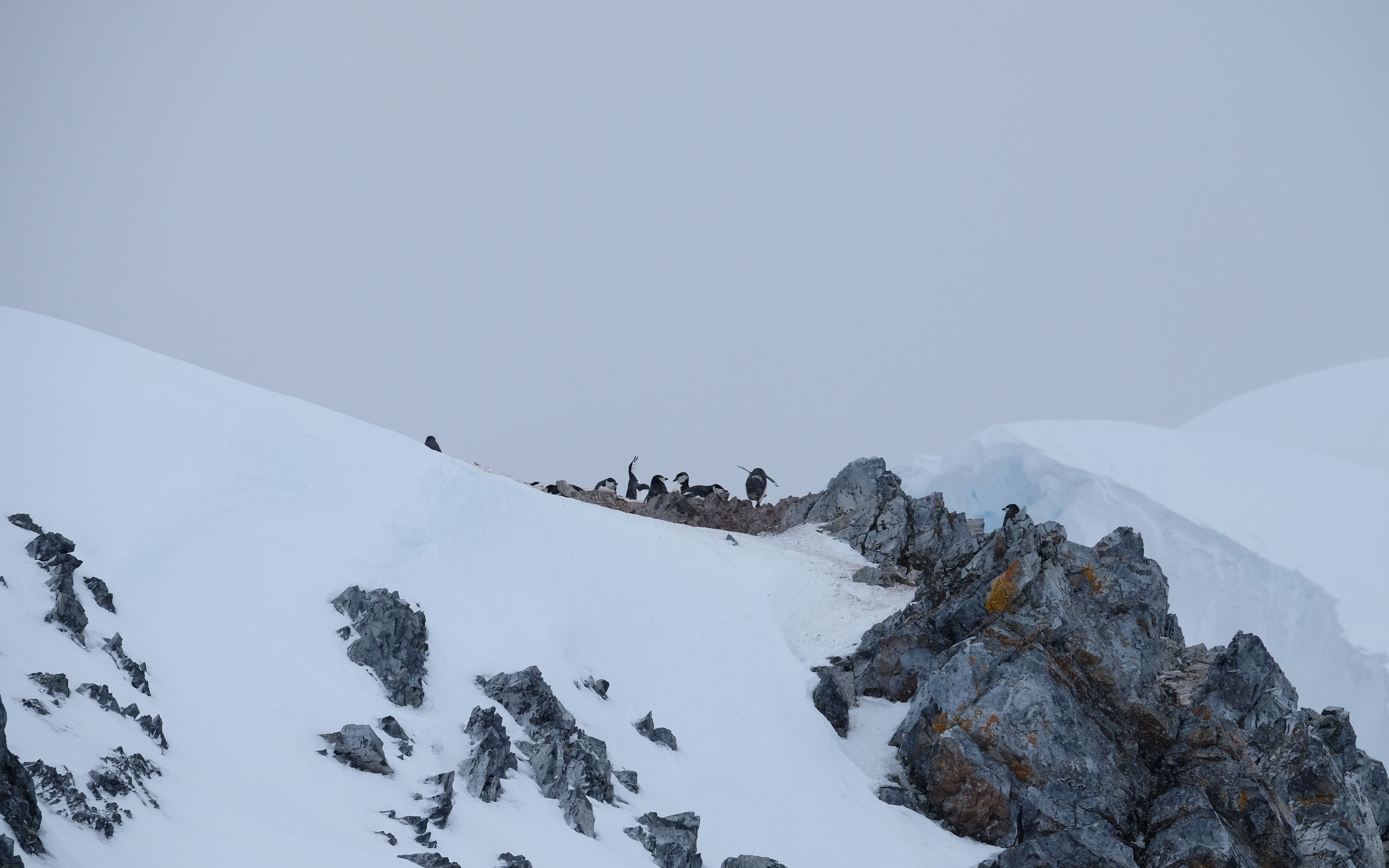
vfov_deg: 5.6
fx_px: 8820
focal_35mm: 233
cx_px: 744
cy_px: 498
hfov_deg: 9.0
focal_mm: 140
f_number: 5.6
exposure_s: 1/400
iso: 200
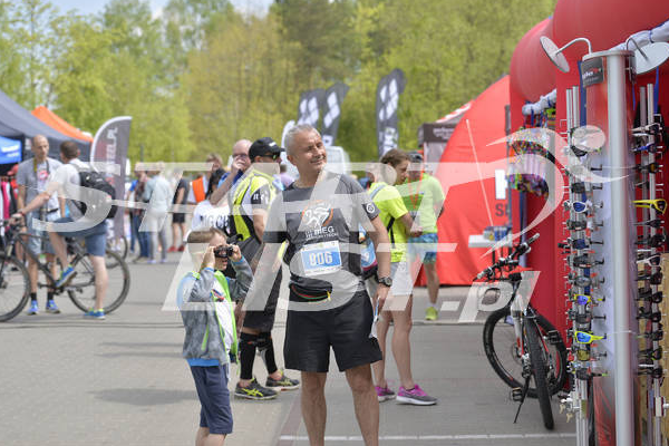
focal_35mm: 80
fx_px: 1487
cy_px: 224
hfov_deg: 25.4
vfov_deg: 17.1
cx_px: 326
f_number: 4
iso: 200
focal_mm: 75
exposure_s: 1/2000
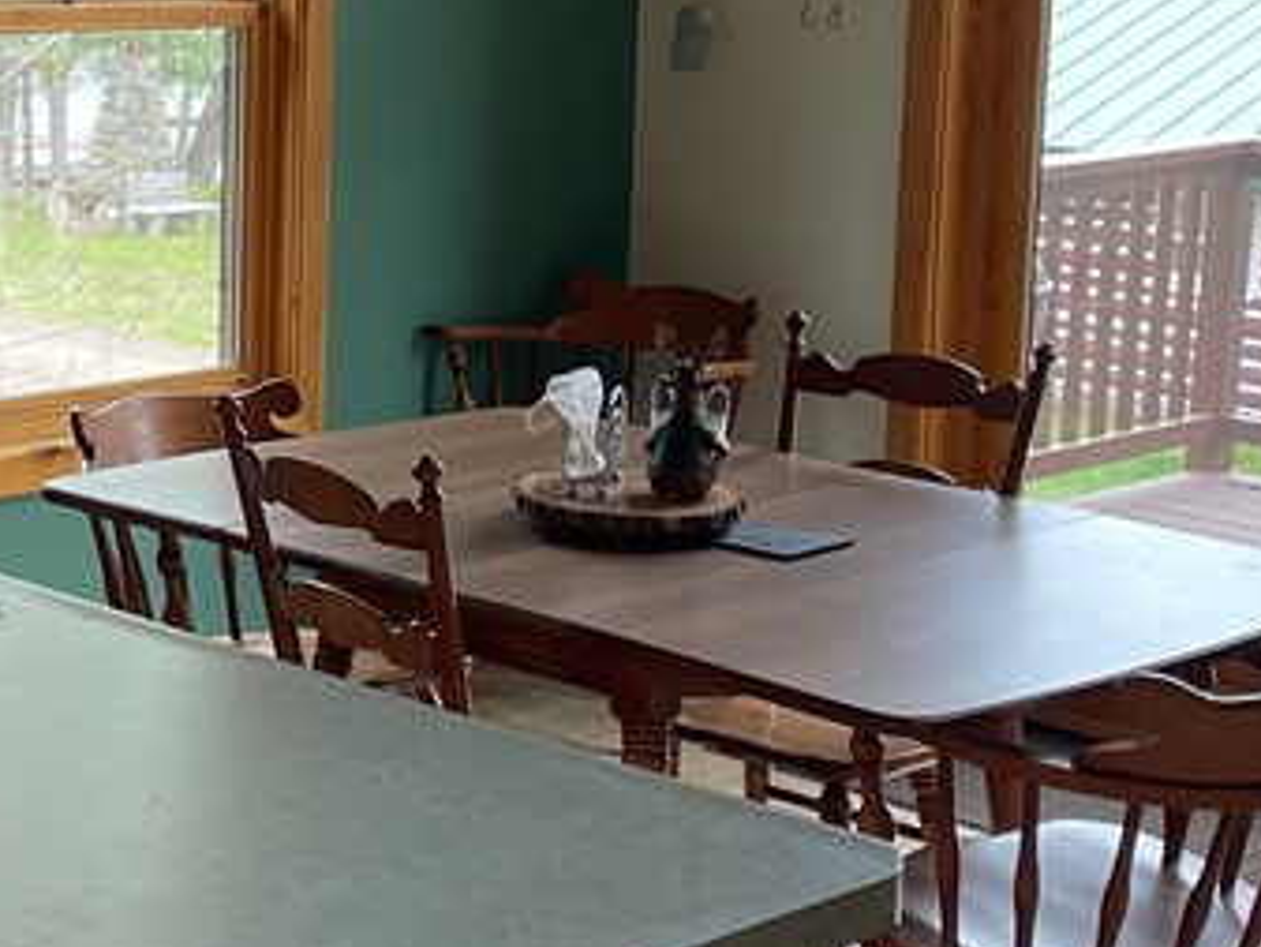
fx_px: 2879
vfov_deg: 18.6
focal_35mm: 79
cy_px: 341
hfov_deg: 24.1
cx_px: 142
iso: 125
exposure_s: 1/105
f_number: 1.6
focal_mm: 4.2
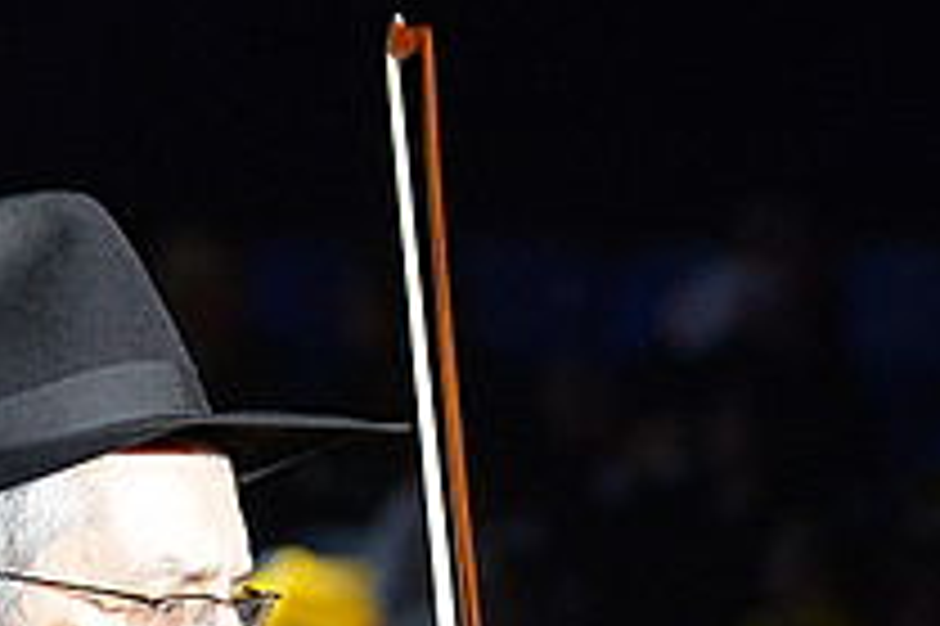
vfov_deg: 2.5
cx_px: 1466
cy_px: 1200
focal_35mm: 539
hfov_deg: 3.8
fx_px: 14062
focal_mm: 110
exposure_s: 1/160
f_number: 4
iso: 2000
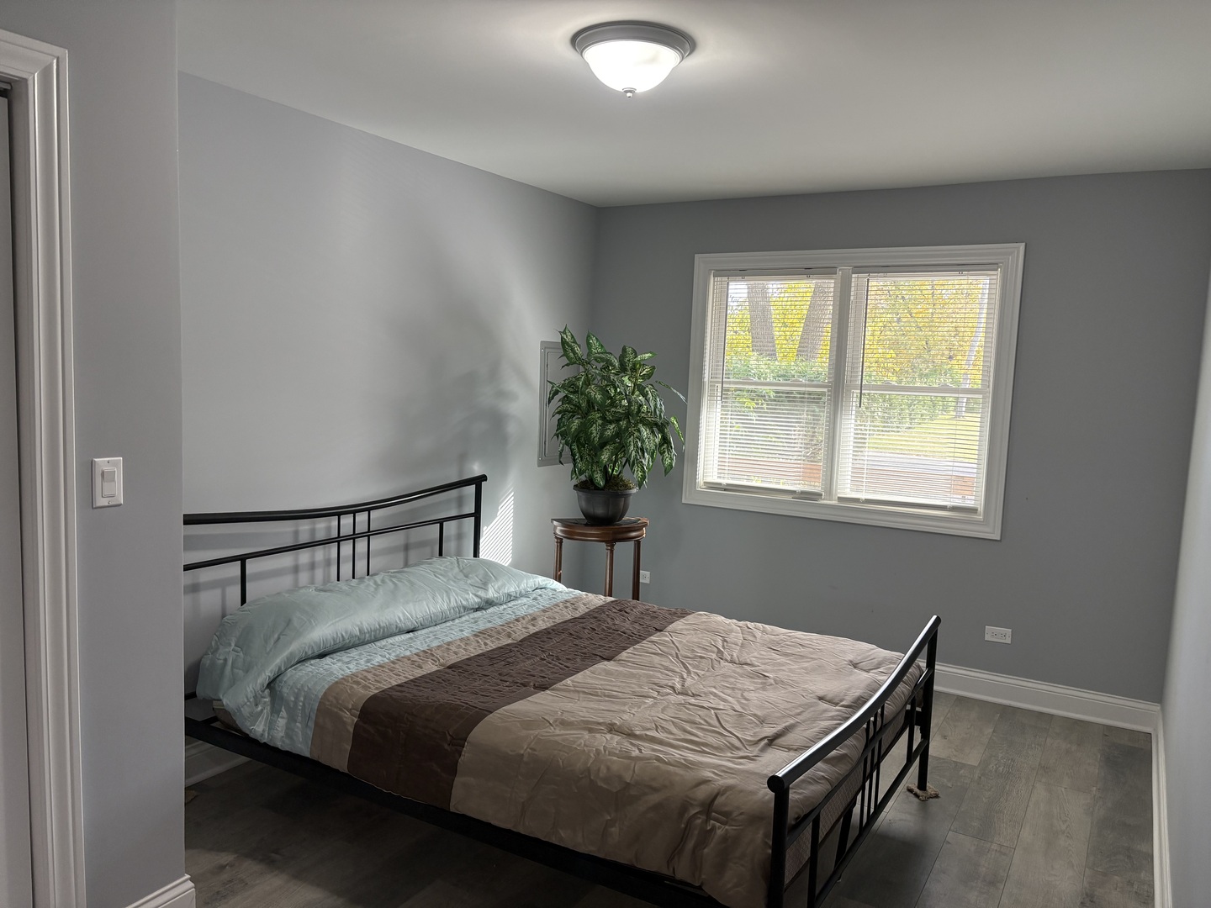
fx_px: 910
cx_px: 606
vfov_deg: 53.1
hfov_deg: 67.3
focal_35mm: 26
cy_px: 454
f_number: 1.6
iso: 160
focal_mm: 5.96
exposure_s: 1/120
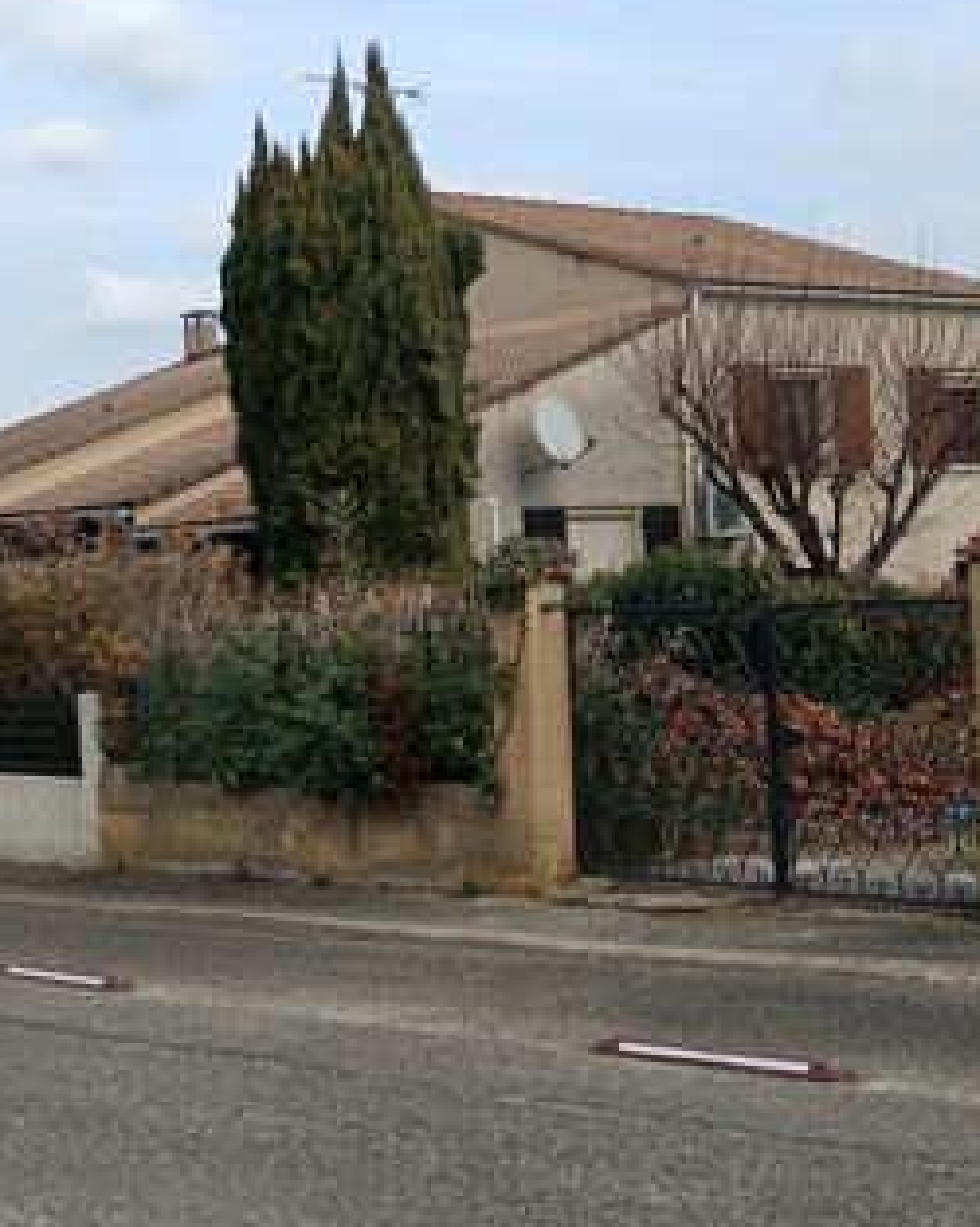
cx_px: 463
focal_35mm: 64
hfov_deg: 23.8
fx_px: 2323
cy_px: 465
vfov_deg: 29.5
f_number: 1.9
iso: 100
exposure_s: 1/621
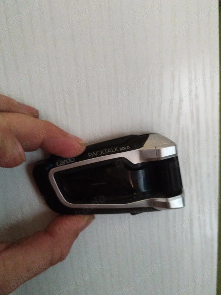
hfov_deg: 49.7
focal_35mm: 28
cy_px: 161
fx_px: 238
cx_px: 111
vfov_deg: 63.3
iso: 3400
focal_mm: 5.89
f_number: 1.89
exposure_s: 1/16.7
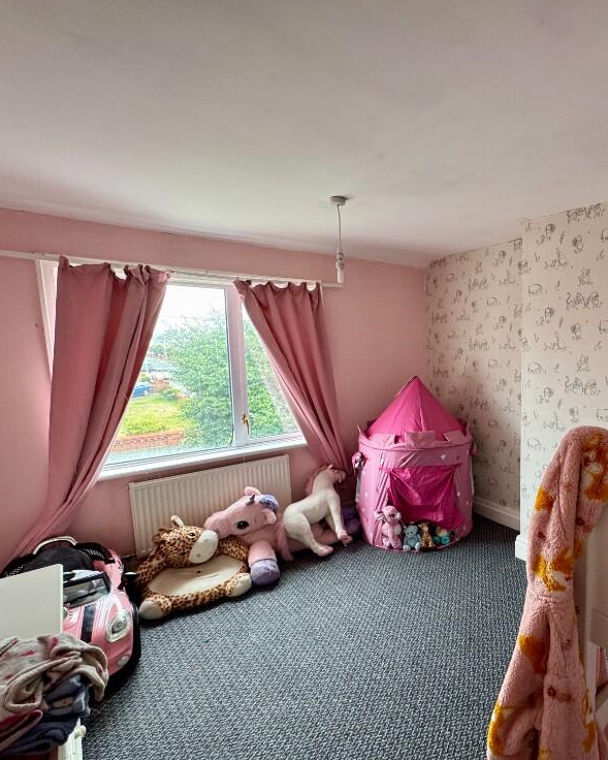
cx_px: 467
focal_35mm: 19
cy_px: 390
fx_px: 427
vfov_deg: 83.3
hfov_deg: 65.8
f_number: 2.2
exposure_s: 1/99
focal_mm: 2.22
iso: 160
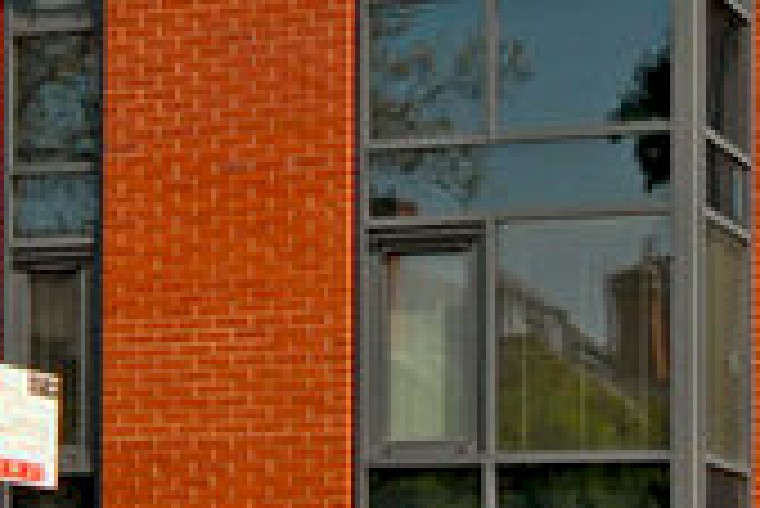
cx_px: 355
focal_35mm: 124
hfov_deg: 16.5
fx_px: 2620
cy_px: 45
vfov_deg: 11.0
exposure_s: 1/400
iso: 320
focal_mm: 20
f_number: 8
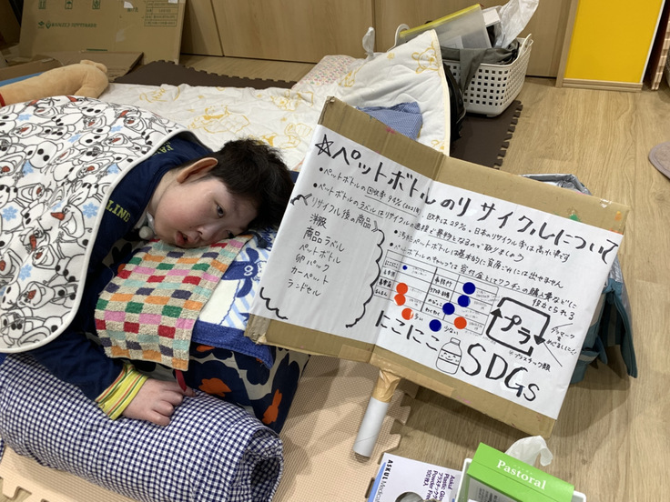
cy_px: 251
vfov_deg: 53.1
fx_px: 503
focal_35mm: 26
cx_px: 335
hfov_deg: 67.3
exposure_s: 1/60
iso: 50
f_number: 1.8
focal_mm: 4.25
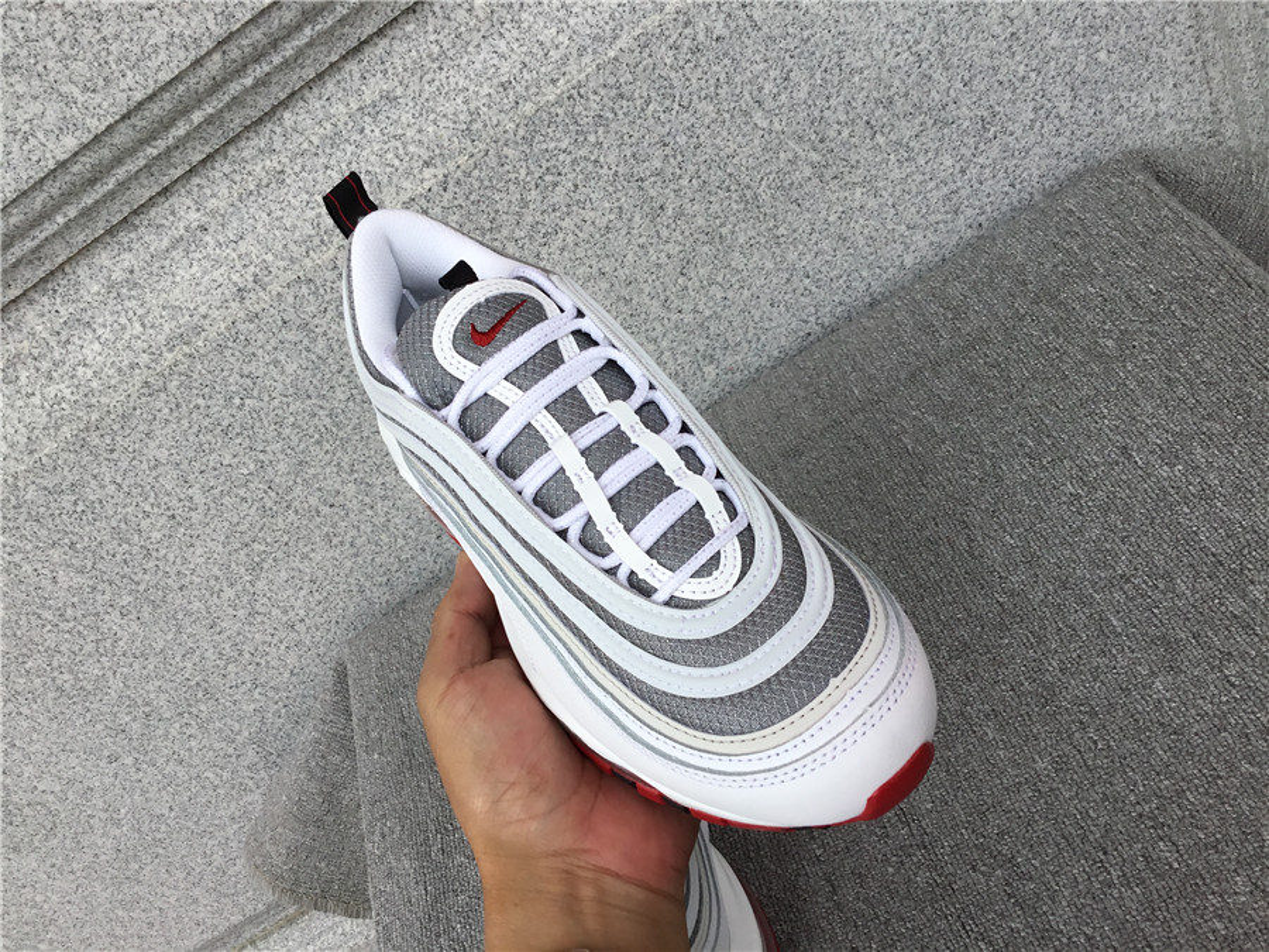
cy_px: 476
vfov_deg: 45.4
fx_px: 1136
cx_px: 634
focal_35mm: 31
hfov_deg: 58.4
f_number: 2.4
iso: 25
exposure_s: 1/342
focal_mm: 3.3
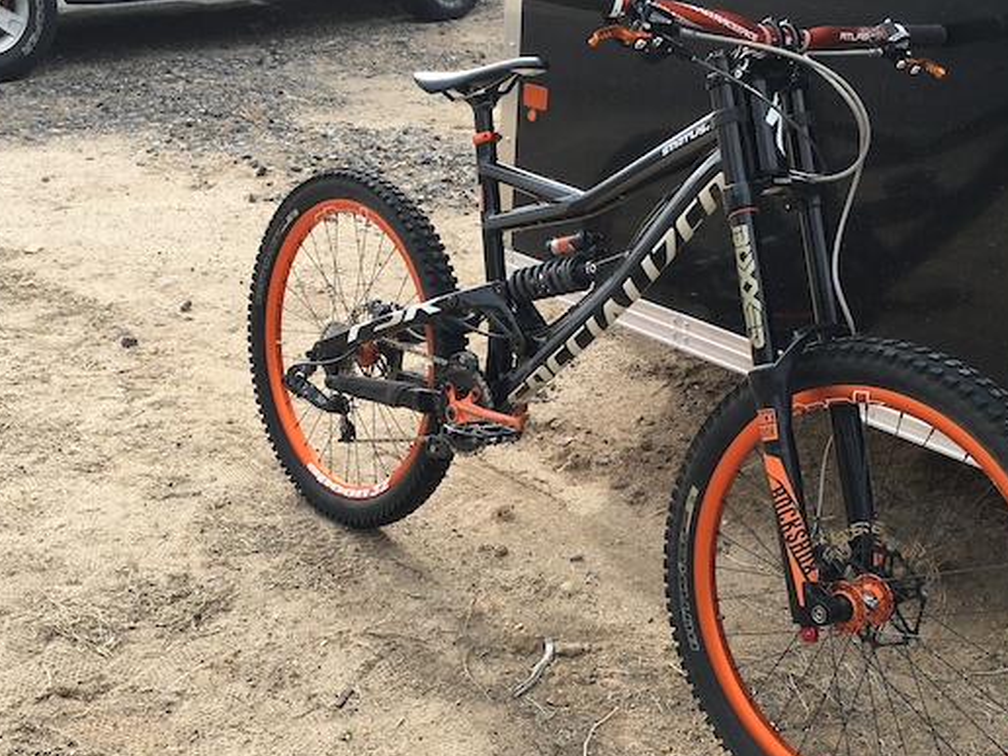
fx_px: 1310
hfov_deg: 42.1
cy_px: 488
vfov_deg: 32.0
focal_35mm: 45
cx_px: 535
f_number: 2.2
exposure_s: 1/553
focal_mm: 4.15
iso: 25
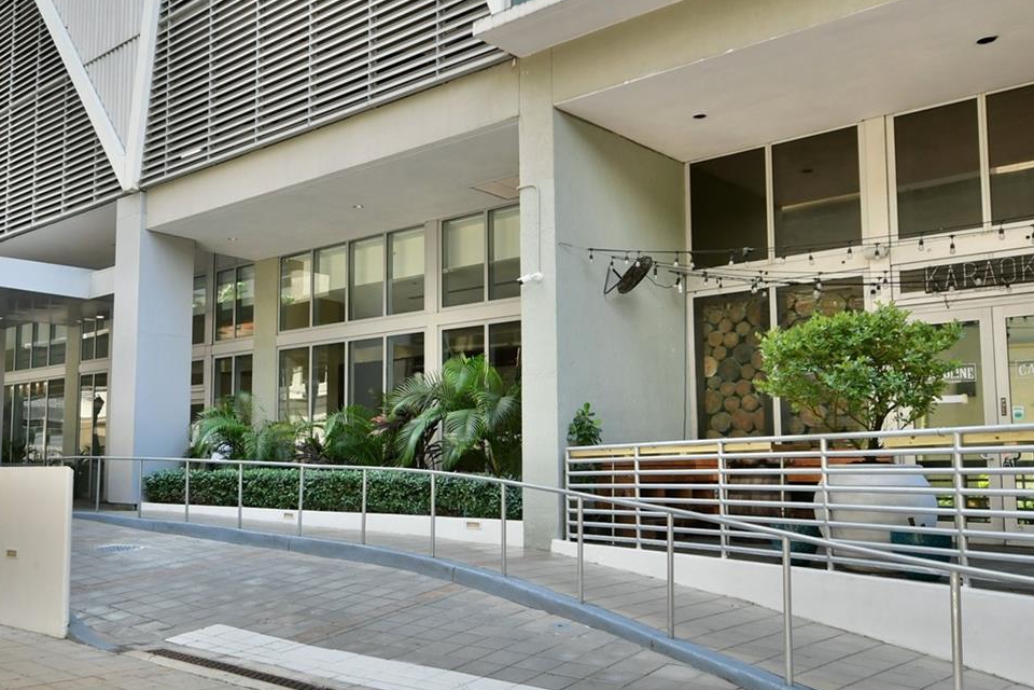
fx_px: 1005
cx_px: 278
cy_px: 373
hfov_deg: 52.4
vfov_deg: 37.8
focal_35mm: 35
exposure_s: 1/125
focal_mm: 14
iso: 400
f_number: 5.6
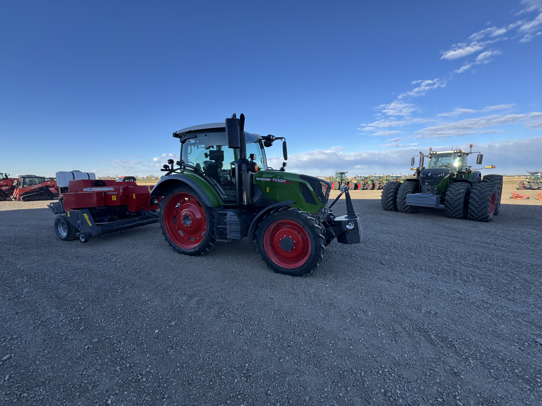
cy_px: 203
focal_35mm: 14
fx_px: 219
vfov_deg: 85.7
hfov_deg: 102.1
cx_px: 271
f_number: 2.2
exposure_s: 1/812
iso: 50
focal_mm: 2.22
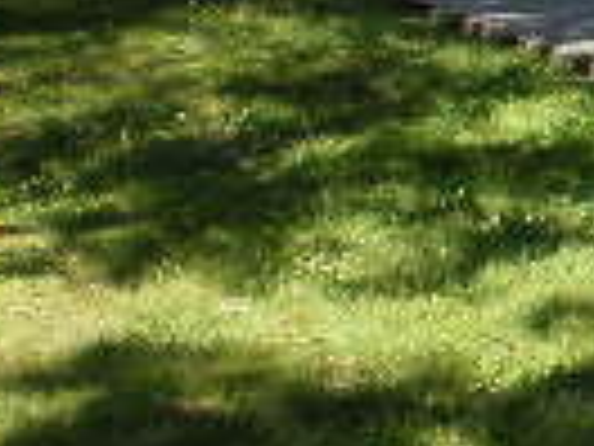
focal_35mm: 184
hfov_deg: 10.0
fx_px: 3157
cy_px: -293
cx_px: 1156
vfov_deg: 7.9
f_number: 3.1
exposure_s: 1/500
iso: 100
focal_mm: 6.3
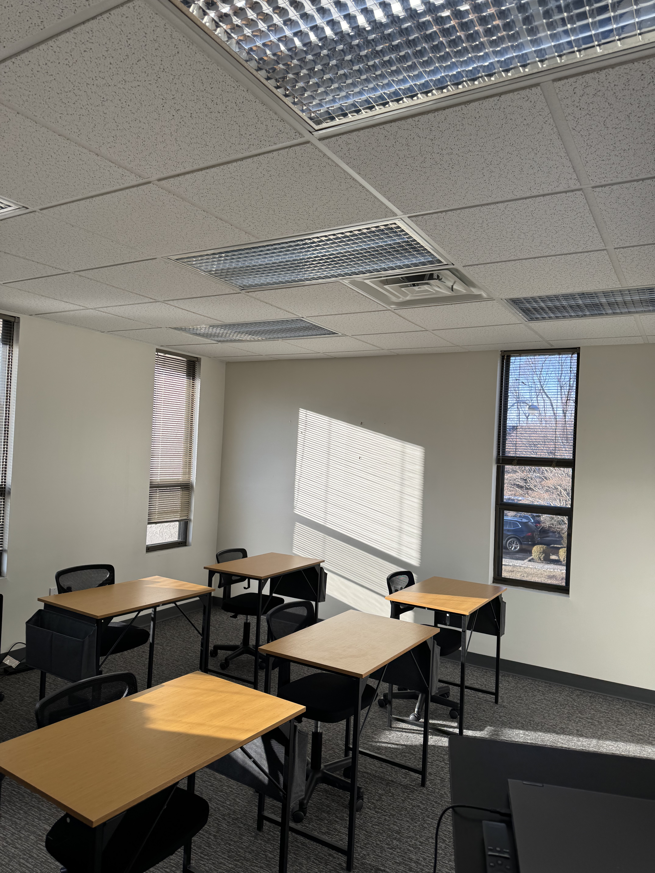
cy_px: 436
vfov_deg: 71.6
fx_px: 606
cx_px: 328
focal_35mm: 24
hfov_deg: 56.8
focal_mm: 6.76
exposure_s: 1/387
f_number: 1.78
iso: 80
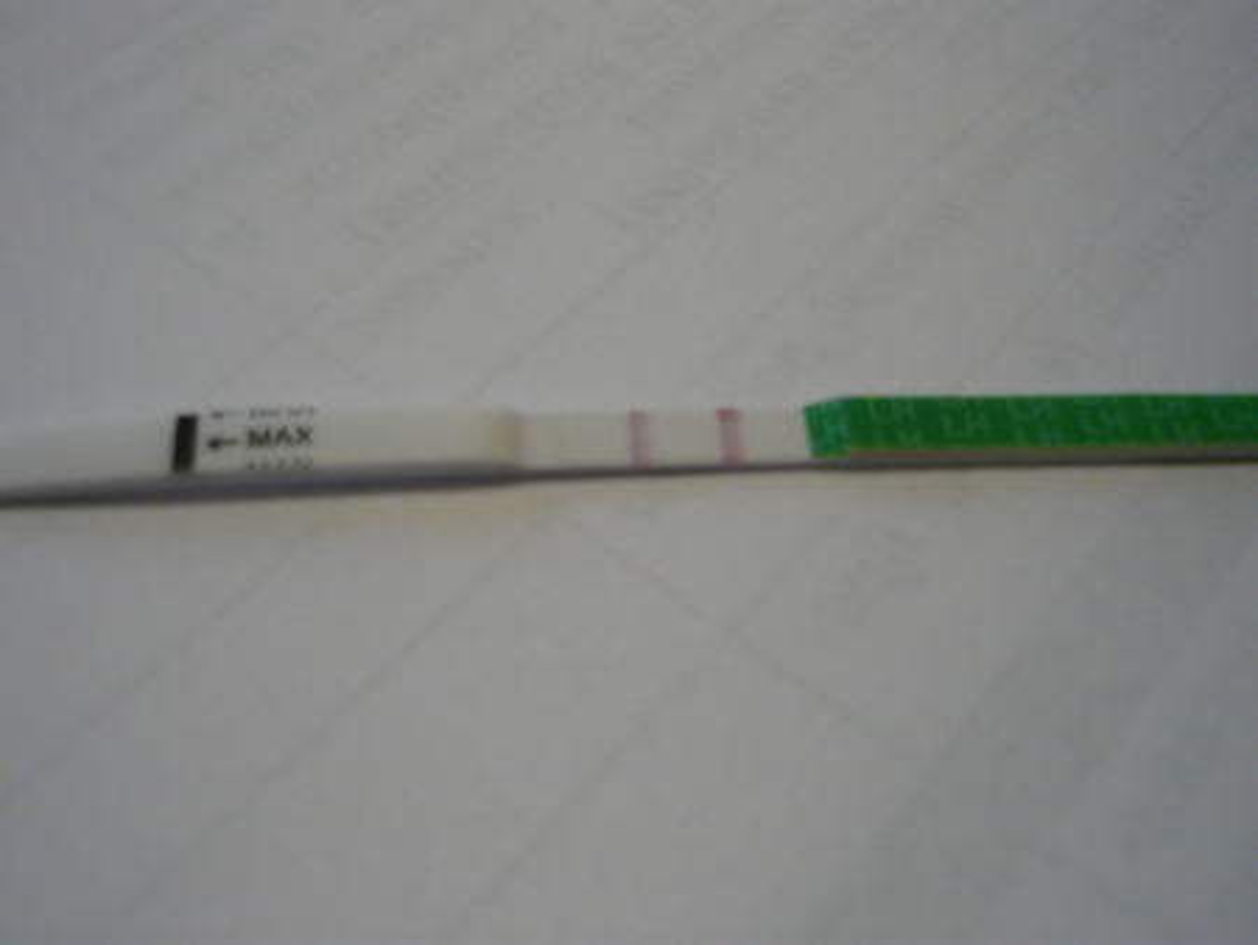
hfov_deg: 49.0
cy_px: 472
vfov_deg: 37.8
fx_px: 1382
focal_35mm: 38
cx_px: 629
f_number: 2.9
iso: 320
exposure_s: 1/30
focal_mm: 6.3
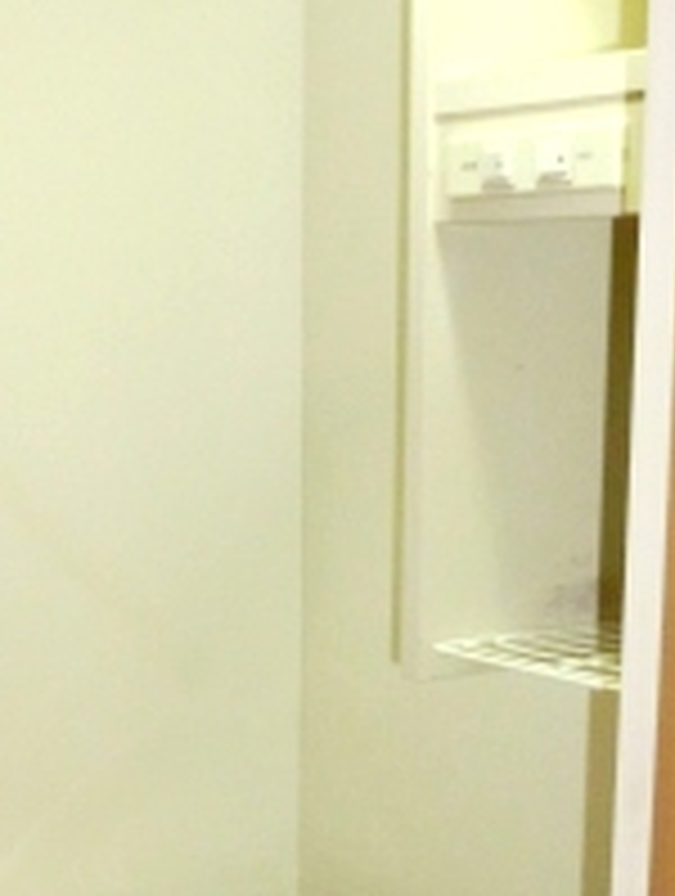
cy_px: 779
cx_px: 225
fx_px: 1996
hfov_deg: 19.1
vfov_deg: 24.7
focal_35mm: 77
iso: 400
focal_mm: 4.24
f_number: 3
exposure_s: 1/60
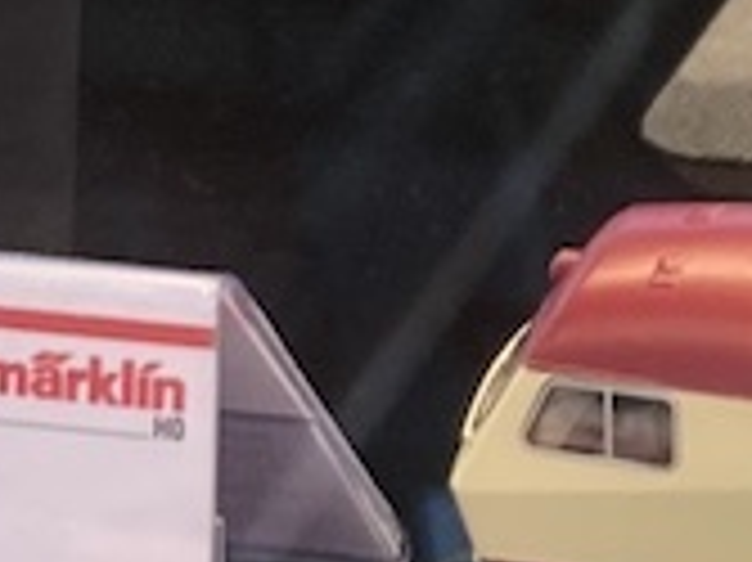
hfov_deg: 8.7
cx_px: 1554
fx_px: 4667
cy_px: 679
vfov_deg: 6.9
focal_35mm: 215
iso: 64
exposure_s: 1/50
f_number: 1.8
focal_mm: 3.99
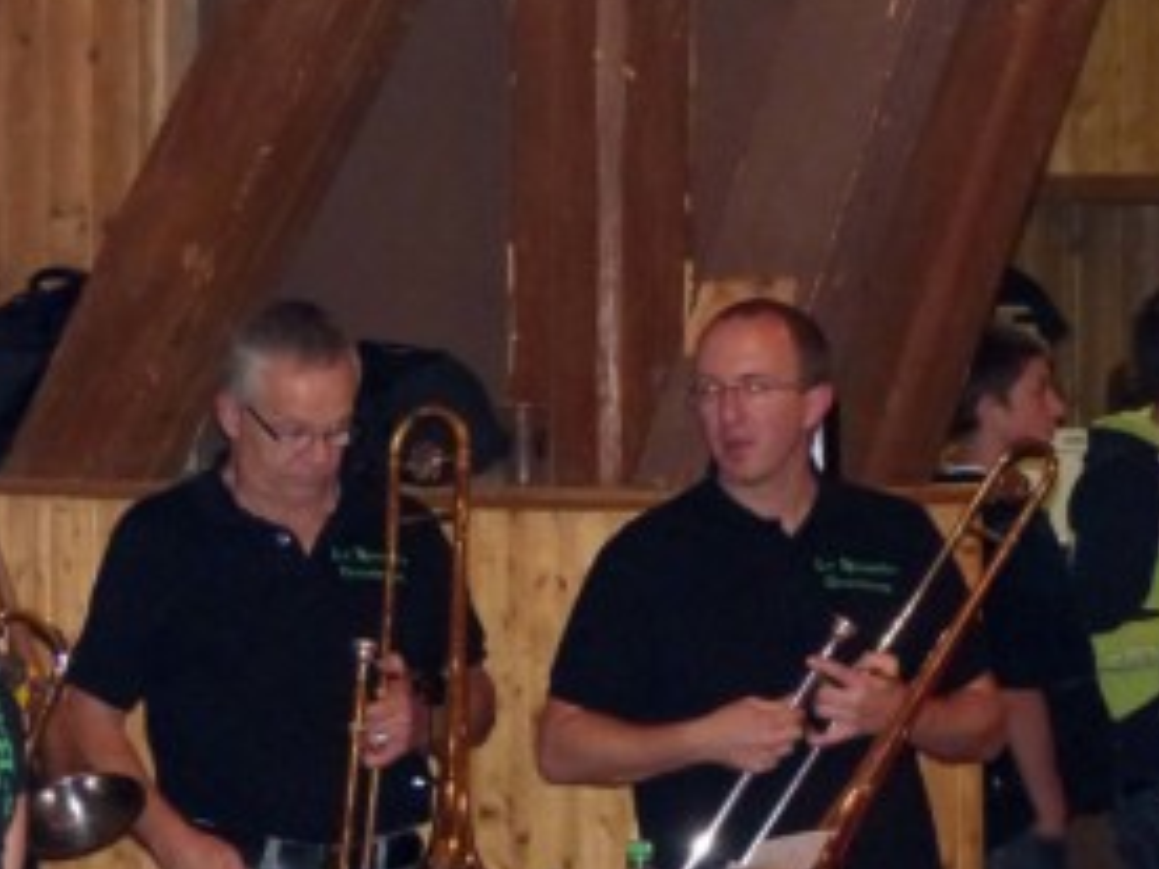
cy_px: 489
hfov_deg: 8.3
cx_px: 928
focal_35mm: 237
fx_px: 7935
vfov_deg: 6.3
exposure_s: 1/60
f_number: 2.8
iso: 800
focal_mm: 23.5
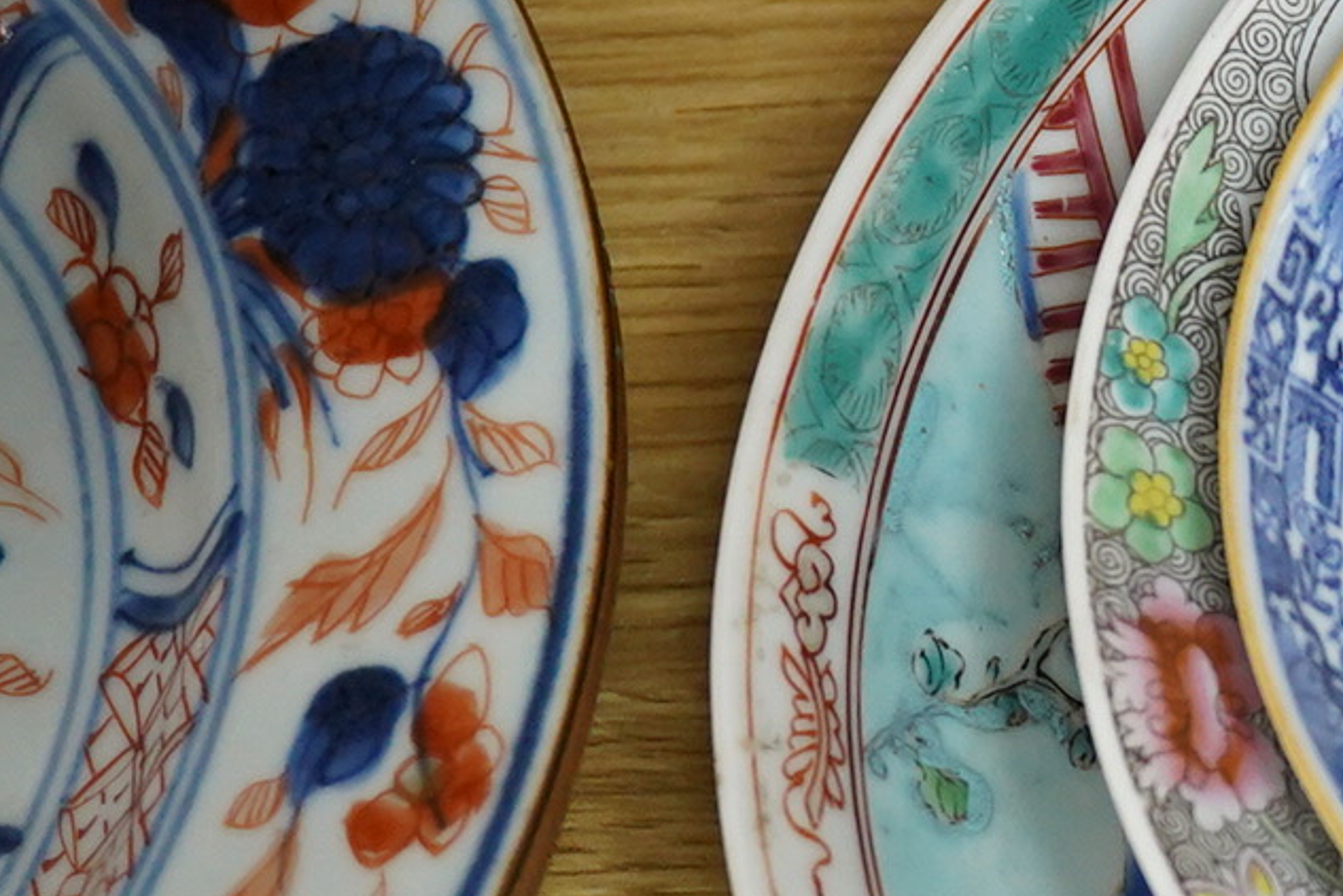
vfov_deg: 9.8
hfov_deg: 13.7
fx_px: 5222
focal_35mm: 140
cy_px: 550
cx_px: 2064
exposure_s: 1/320
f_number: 4.5
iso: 2500
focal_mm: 30
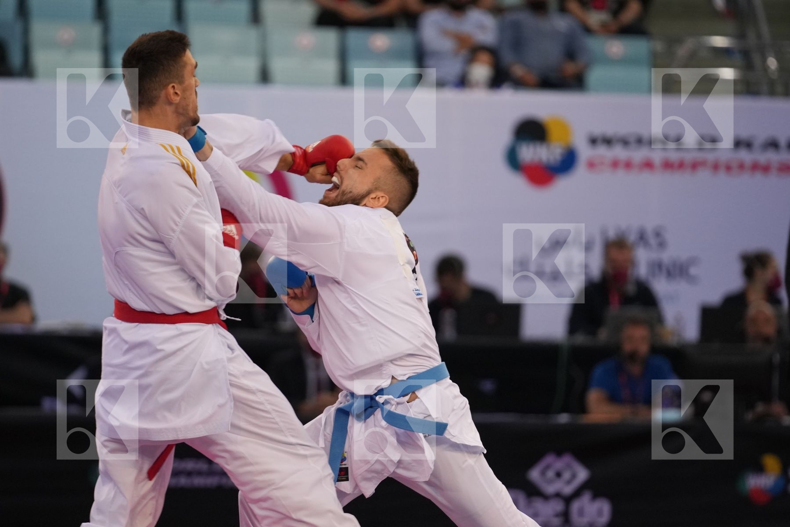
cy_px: 264
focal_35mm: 300
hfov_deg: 6.9
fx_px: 6583
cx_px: 395
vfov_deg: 4.6
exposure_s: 1/1000
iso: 1600
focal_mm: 200
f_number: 2.8
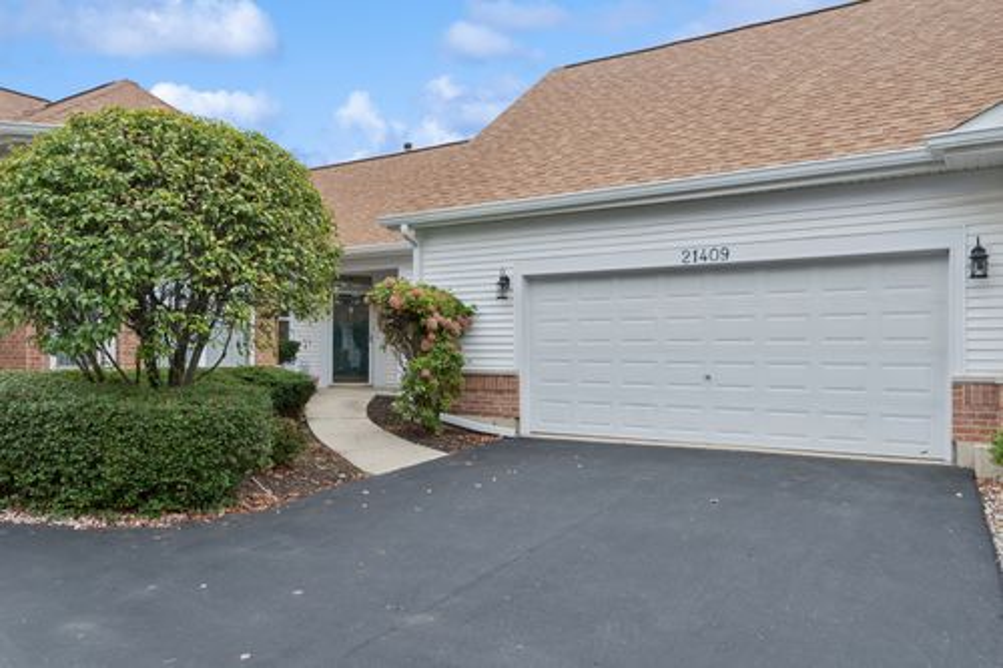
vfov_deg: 53.1
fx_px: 668
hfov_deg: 73.8
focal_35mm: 24
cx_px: 502
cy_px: 334
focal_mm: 16
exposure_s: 1/125
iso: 250
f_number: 8
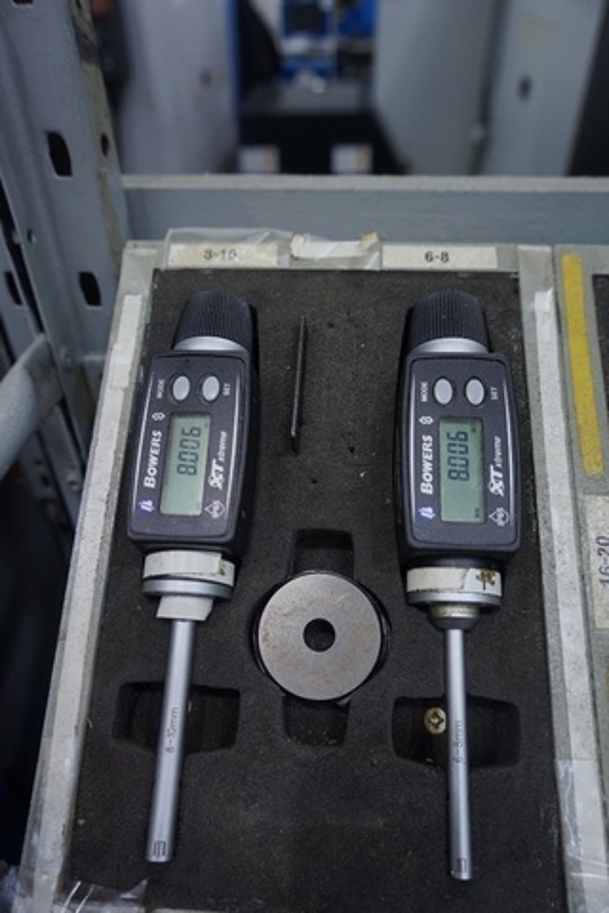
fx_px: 609
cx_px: 304
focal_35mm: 24
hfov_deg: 53.1
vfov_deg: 73.7
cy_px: 456
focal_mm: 16
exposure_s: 1/60
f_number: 4
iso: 250
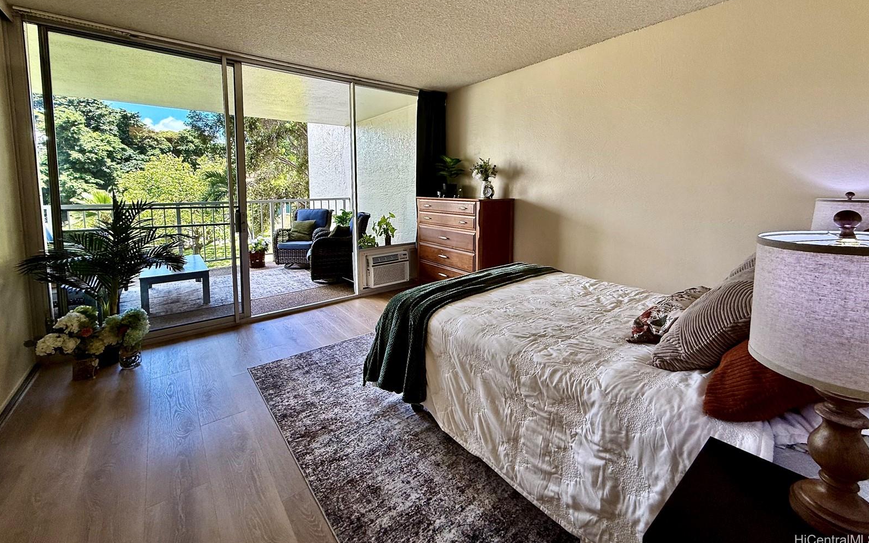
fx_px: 355
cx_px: 436
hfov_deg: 101.5
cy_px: 216
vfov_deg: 73.9
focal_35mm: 15
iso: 64
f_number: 2.2
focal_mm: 2.22
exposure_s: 1/121
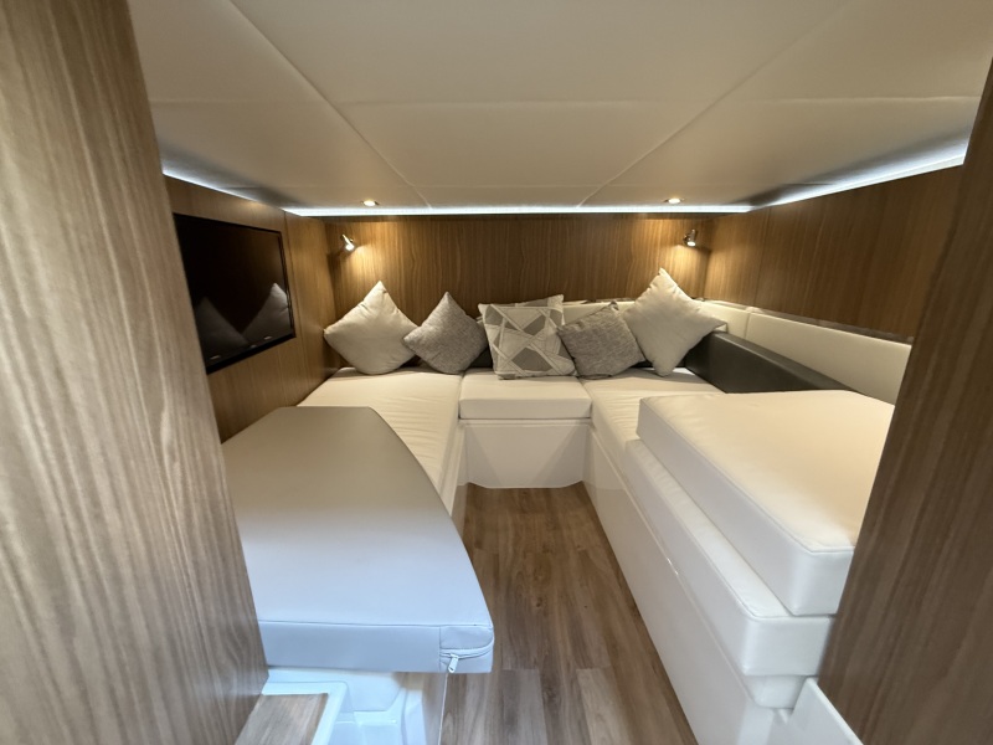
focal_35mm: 14
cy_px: 372
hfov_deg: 102.1
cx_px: 496
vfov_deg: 85.7
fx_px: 402
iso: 250
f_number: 2.2
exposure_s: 1/50
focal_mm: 2.22
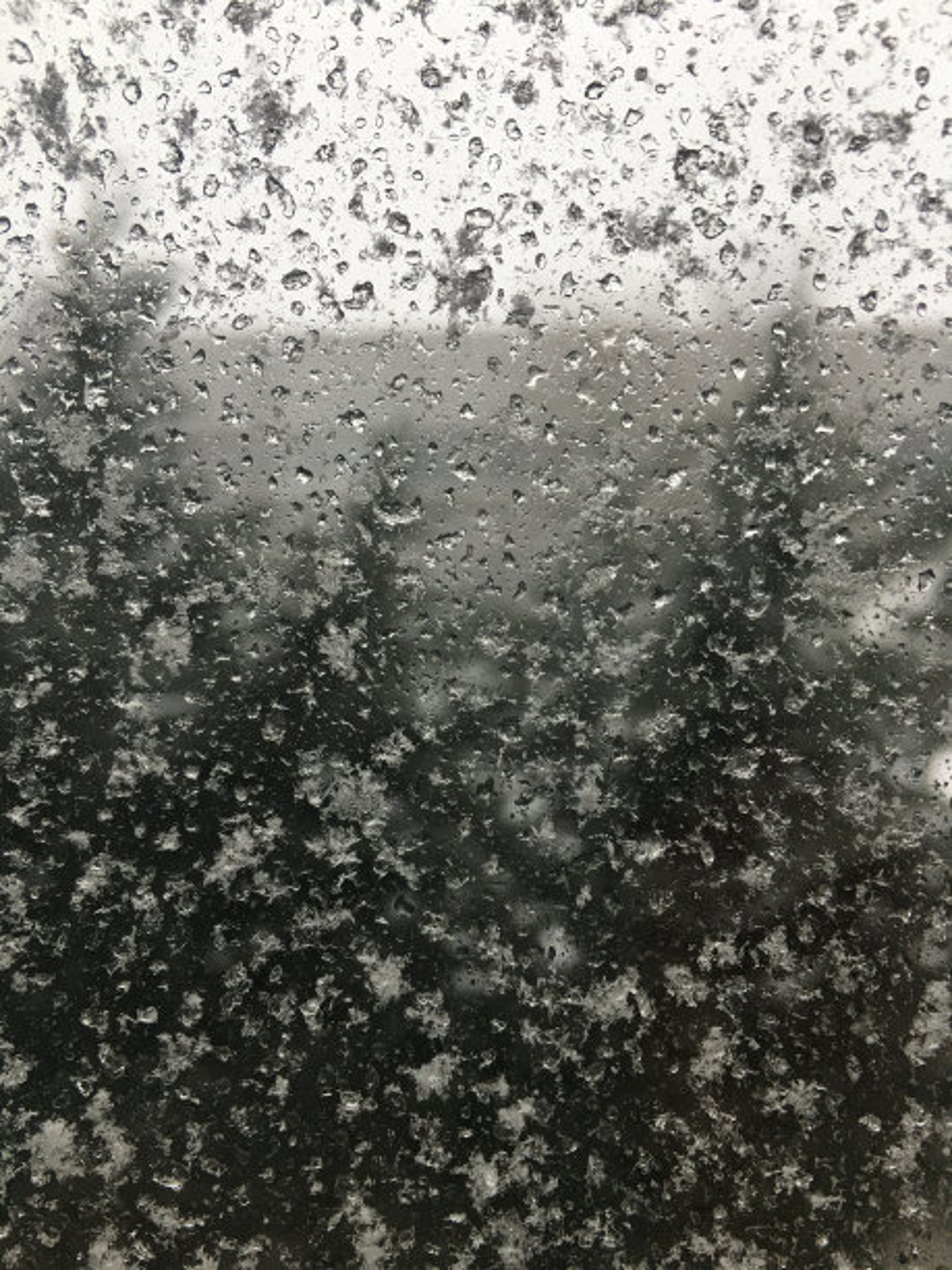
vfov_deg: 61.7
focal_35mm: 29
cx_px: 476
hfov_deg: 48.2
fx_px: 1063
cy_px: 635
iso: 25
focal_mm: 4.15
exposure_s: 1/33
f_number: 2.2
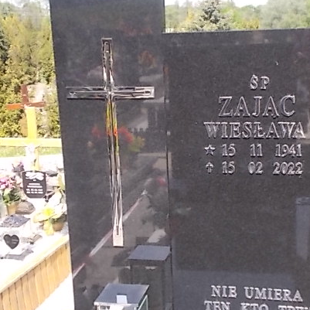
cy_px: 164
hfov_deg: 27.7
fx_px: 628
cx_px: 185
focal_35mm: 62
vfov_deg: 27.7
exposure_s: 1/160
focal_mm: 7.9
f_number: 4.2
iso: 80
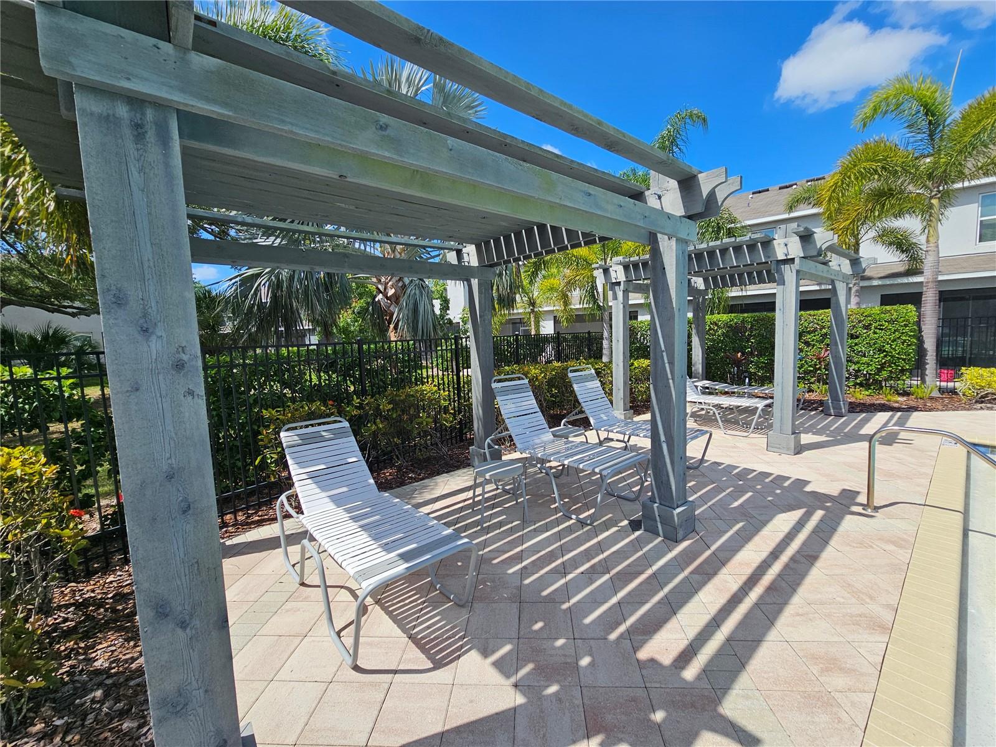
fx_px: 374
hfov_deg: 106.2
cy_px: 374
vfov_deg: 89.9
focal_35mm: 13
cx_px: 498
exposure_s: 1/2463
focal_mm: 2.2
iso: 50
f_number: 2.2
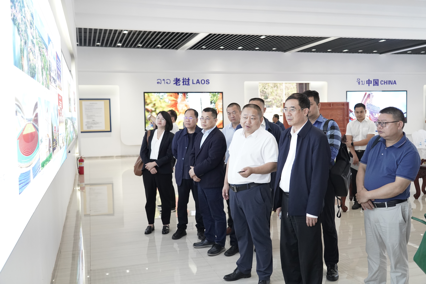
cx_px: 213
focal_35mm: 34
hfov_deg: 55.8
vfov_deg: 38.9
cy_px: 142
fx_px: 402
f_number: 4
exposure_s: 1/320
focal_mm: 34
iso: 3200
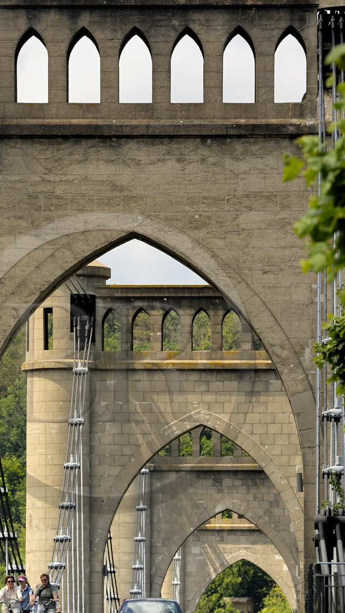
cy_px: 364
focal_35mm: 318
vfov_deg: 6.8
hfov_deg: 3.8
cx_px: 104
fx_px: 5172
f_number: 6
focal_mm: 160
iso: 100
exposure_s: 1/200
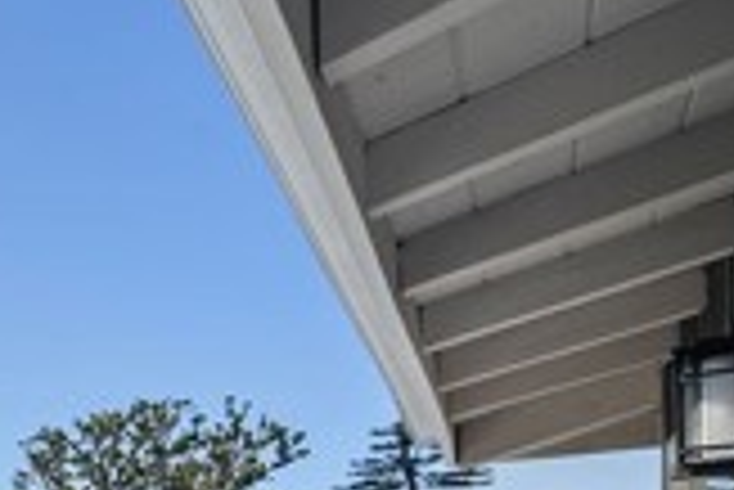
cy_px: 634
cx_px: -599
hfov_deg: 22.3
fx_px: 959
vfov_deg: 25.0
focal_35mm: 47
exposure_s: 1/50
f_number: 10
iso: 40
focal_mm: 12
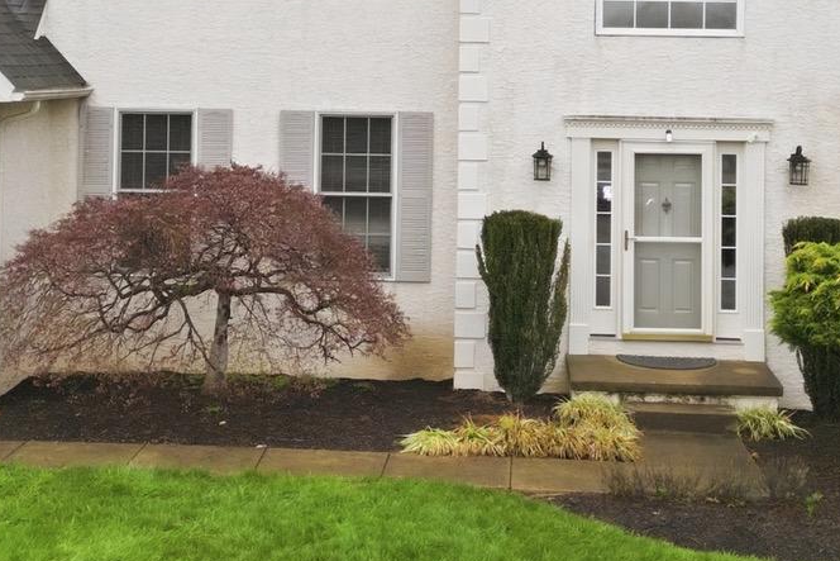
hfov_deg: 26.3
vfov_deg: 17.4
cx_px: 433
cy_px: 30
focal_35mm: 77
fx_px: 1797
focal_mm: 6.7
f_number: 1.7
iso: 110
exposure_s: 1/50
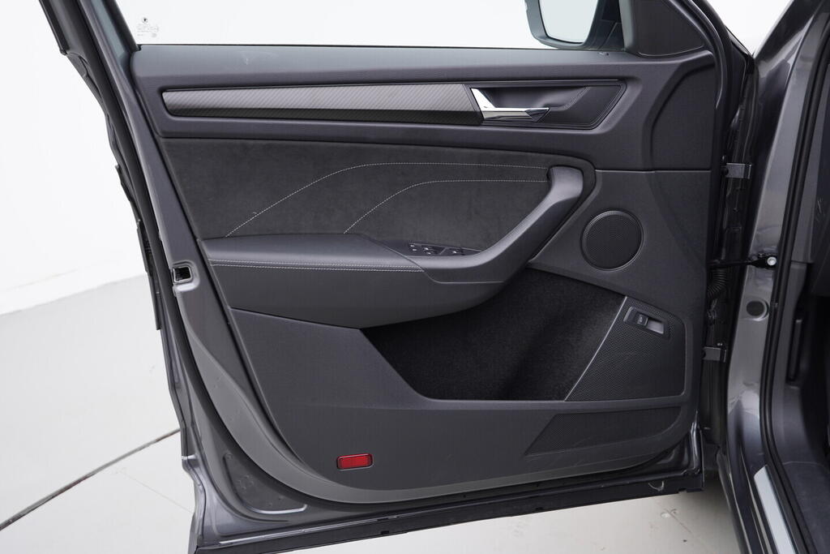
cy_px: 277
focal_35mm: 36
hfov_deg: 53.1
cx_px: 415
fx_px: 830
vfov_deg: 36.9
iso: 125
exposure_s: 1/50
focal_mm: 24
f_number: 3.2
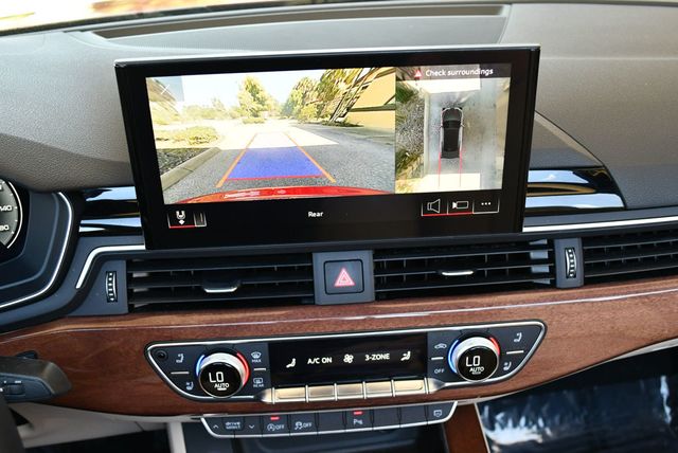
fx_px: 679
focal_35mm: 36
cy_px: 226
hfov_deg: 53.1
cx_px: 339
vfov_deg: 36.9
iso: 720
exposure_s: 1/250
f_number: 3.5
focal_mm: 18
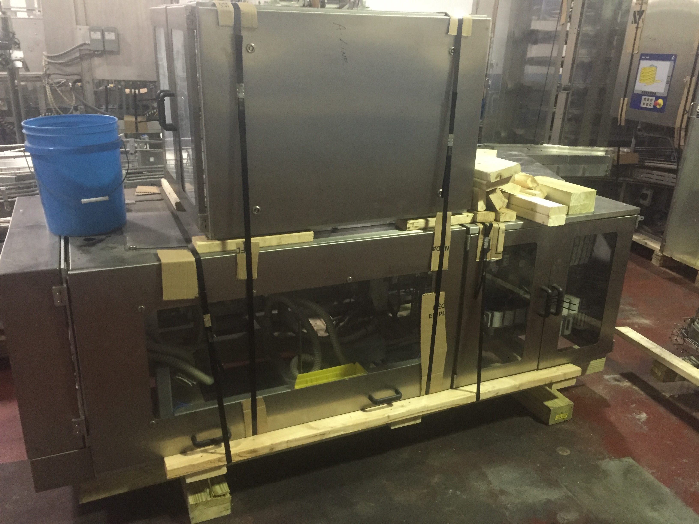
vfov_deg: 48.2
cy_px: 262
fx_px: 586
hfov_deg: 61.7
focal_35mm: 29
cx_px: 350
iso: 250
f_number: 2.2
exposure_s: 1/15
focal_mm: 4.15
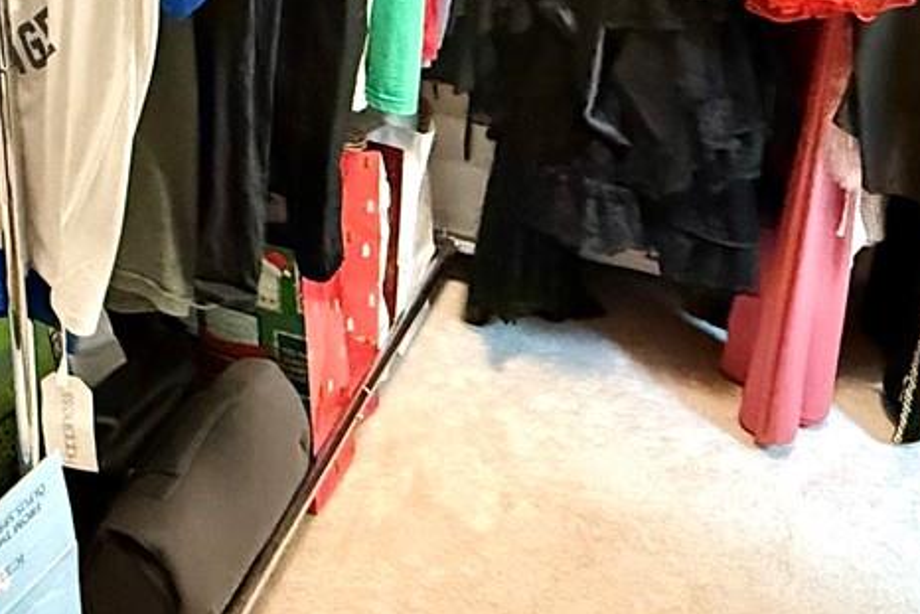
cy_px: -61
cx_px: 223
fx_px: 1278
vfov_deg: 25.1
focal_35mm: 50
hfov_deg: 38.5
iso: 1250
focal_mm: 2.22
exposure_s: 1/40
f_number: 2.2
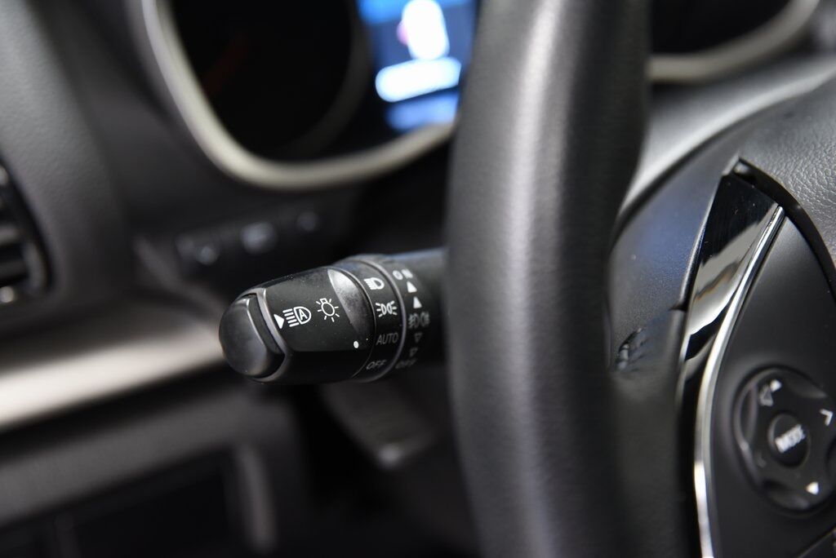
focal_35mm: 70
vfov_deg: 19.5
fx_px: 1626
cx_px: 418
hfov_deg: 28.8
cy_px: 279
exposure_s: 1/15
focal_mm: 70
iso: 1600
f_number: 4
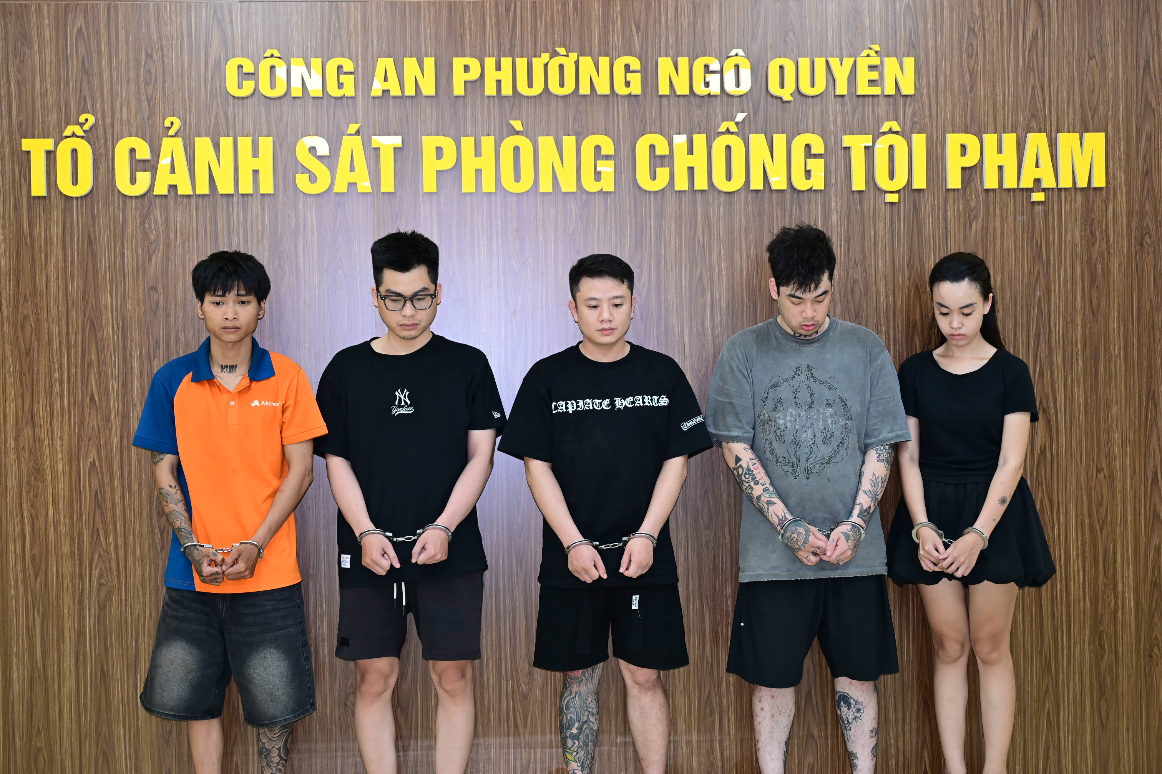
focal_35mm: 46
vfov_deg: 29.2
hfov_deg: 42.7
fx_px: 1485
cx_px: 581
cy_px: 387
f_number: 4
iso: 1600
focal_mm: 46
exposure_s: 1/160
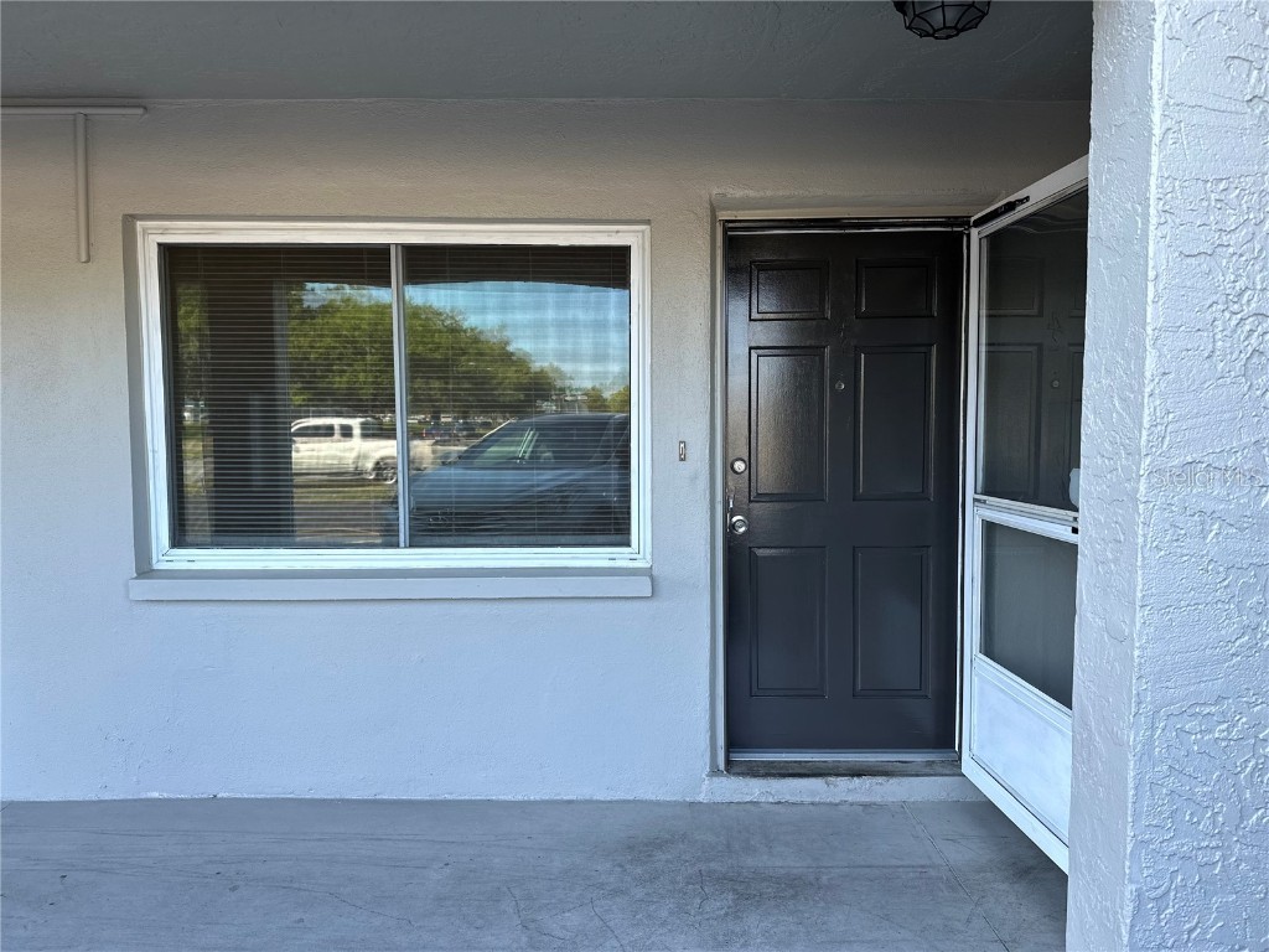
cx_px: 634
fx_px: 880
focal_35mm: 24
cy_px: 476
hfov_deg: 71.6
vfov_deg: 56.8
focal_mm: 6.86
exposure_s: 1/268
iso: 80
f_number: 1.78
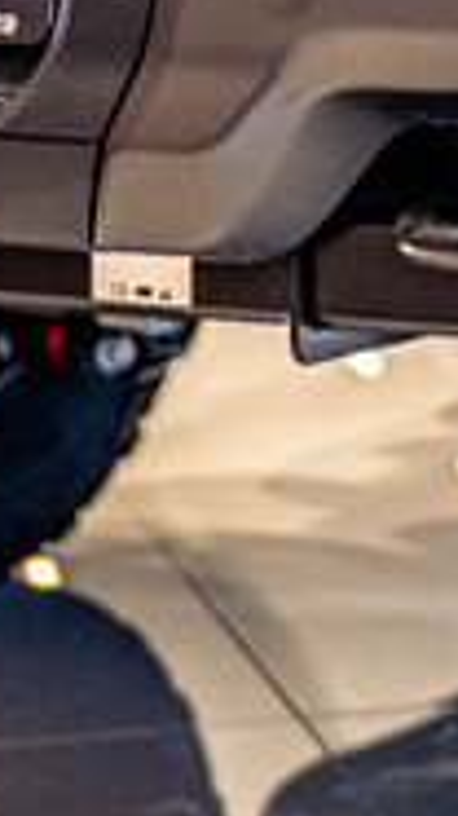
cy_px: -357
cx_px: 777
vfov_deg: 10.3
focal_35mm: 203
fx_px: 4385
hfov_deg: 5.9
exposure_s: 1/160
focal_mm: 35
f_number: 2.8
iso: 800
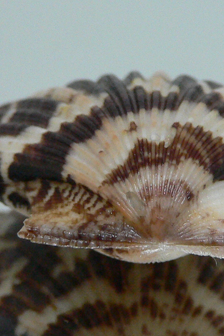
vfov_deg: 25.9
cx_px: 142
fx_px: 728
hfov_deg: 17.5
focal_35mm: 78
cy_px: 222
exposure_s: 1/50
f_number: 2.8
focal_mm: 4.6
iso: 200
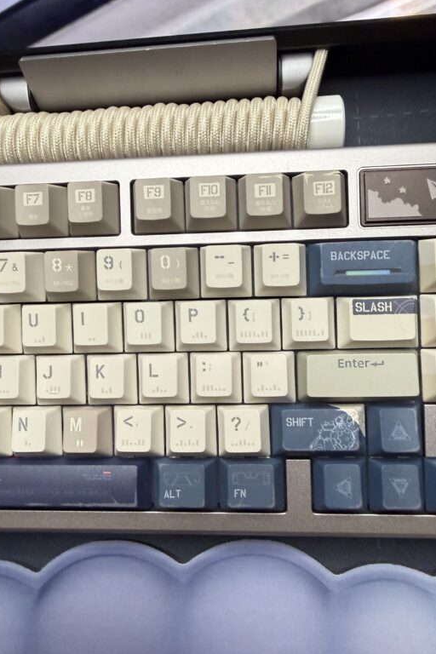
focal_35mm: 26
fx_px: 472
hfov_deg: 49.6
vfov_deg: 69.4
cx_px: 221
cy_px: 336
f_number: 2.2
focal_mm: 2.22
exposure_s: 1/60
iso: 400
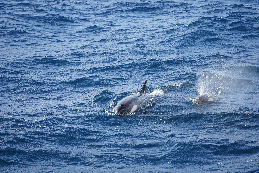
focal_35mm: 200
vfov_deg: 6.9
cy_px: 86
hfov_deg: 10.3
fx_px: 1439
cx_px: 130
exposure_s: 1/1600
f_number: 5.6
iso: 640
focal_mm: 200
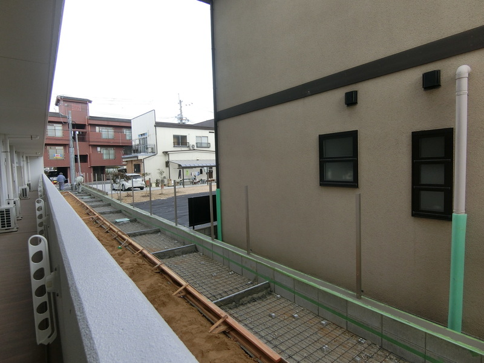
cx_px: 242
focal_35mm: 19
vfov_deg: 68.7
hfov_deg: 84.7
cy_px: 182
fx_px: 266
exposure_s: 1/500
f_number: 2.7
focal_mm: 4.06
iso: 80
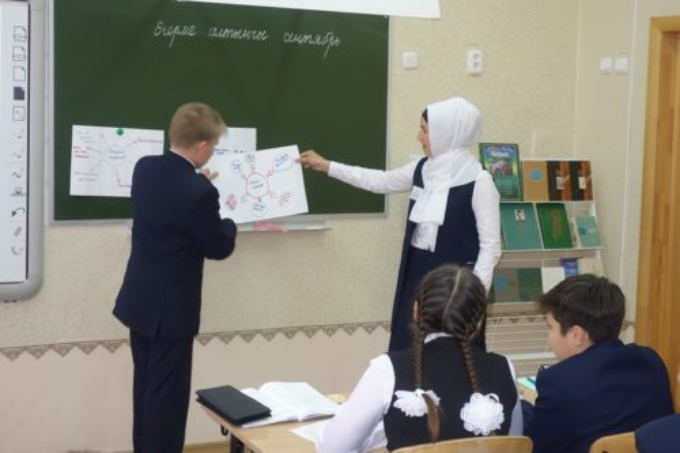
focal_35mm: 74
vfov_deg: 18.4
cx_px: 340
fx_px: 1397
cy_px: 226
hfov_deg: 27.4
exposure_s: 1/80
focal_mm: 27.54
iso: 640
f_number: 4
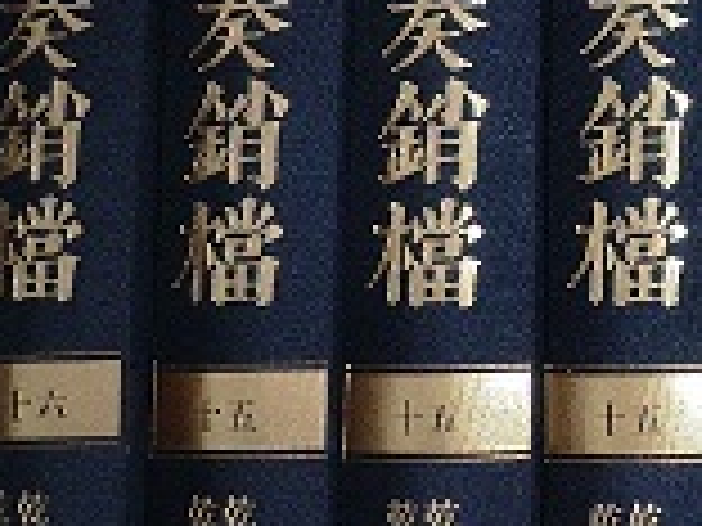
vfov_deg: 16.2
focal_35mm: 90
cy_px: 52
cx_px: 1134
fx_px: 1825
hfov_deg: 18.5
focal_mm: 4.7
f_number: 2.8
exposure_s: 1/60
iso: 80
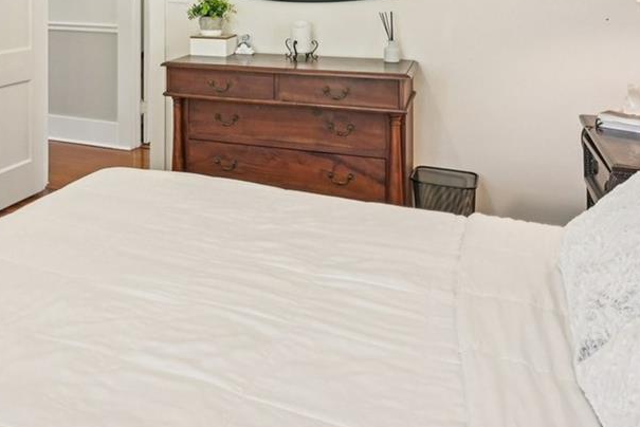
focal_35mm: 37
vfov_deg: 32.3
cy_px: -25
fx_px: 658
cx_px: 153
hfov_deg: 49.6
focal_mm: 14
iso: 400
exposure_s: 1/15
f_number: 8
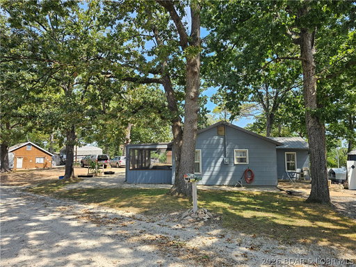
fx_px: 237
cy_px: 134
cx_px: 178
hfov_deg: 73.9
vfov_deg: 58.9
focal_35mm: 23
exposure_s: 1/382
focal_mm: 6.3
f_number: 1.7
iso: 20
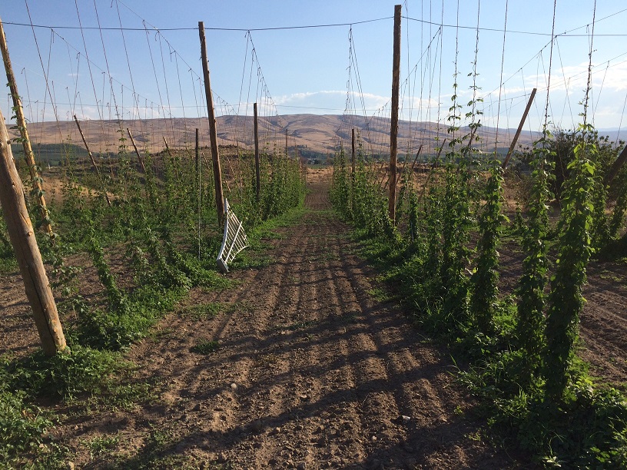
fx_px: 543
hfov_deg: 60.0
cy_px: 235
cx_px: 314
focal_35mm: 30
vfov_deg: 46.8
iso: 40
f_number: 2.2
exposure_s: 1/2564
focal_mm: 4.12
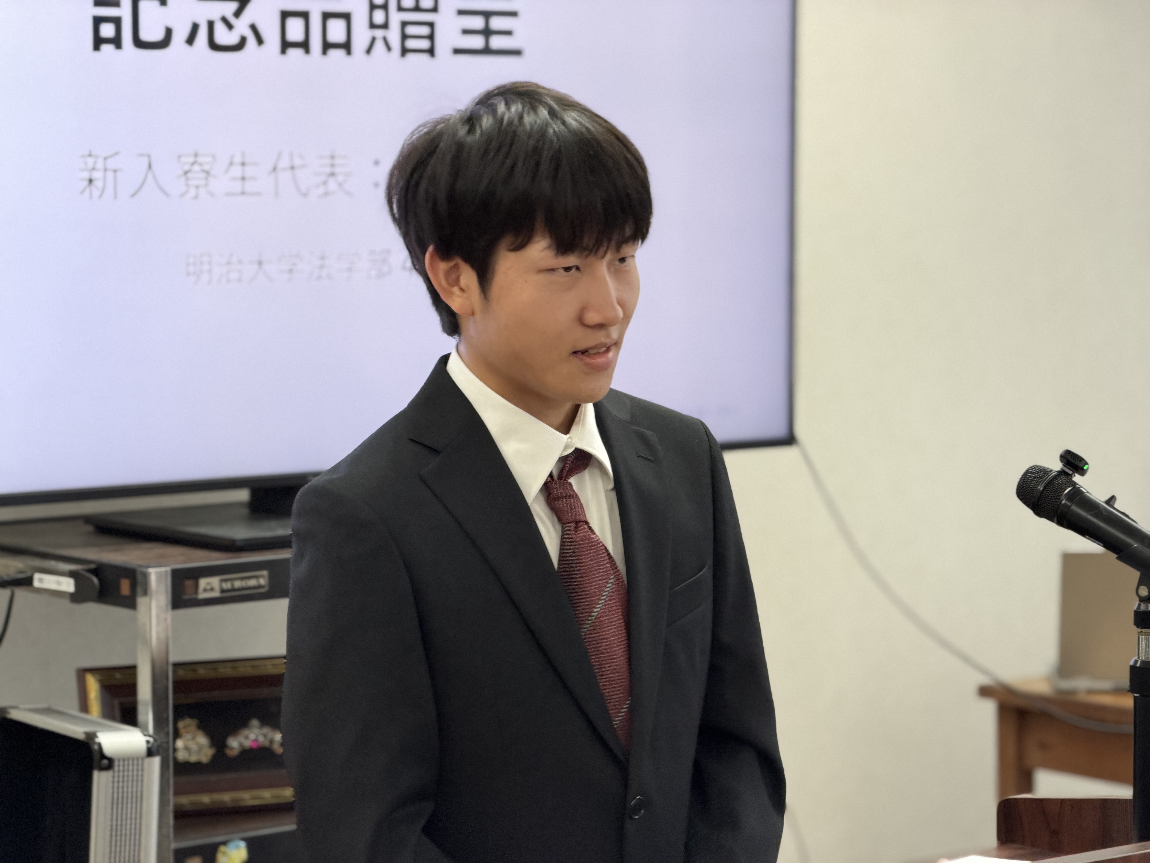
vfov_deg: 14.8
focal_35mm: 100
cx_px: 575
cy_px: 432
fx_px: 3322
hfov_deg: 19.6
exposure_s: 1/50
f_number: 2.8
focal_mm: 16.89
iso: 250
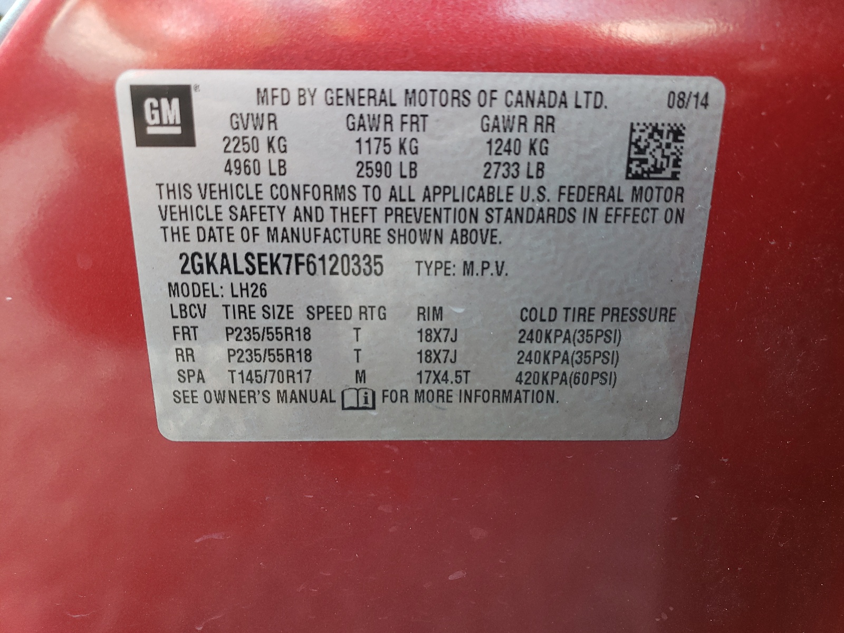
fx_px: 634
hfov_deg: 67.3
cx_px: 422
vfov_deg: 53.1
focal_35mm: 26
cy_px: 316
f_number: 1.5
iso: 62
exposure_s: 1/60.2
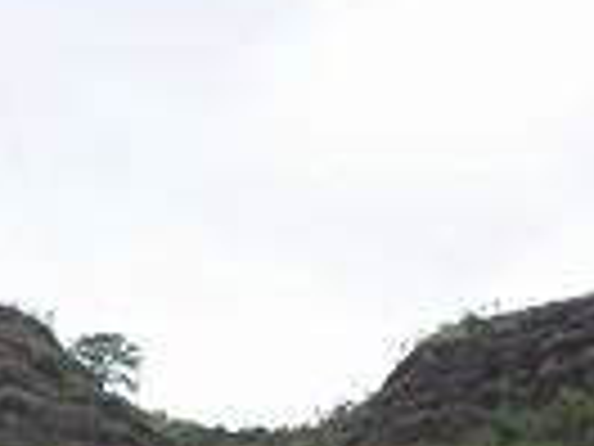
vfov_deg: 13.5
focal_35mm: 109
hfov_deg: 16.9
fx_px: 1870
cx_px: -194
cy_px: 324
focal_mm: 6
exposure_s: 1/500
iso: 80
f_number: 2.7
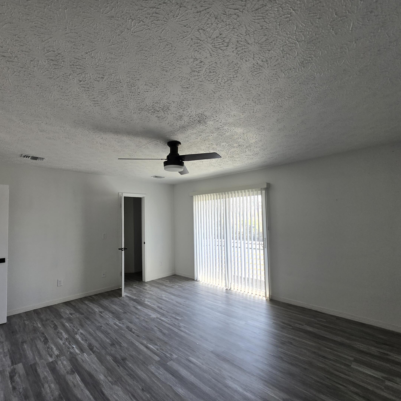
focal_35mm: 16
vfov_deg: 87.4
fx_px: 210
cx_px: 180
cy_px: 209
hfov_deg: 87.2
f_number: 2.2
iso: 40
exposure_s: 1/60
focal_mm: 1.7
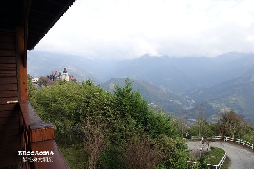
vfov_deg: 53.1
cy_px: 84
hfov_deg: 73.8
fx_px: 169
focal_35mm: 24
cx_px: 127
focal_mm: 8.8
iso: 125
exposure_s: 1/160
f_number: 5.6
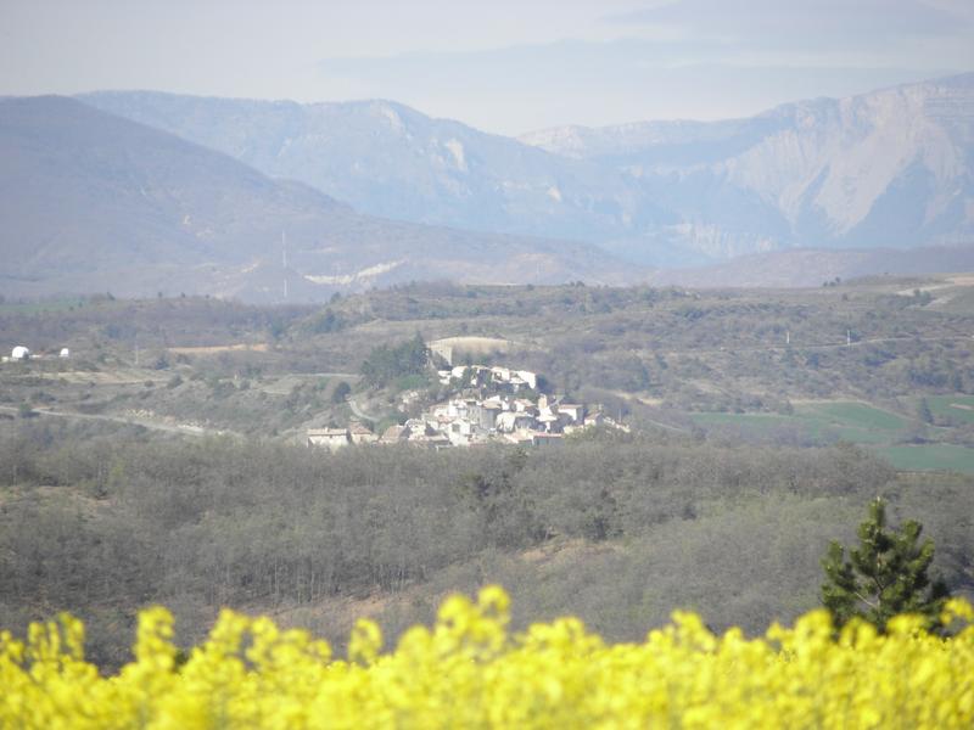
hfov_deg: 3.7
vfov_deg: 2.8
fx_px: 15053
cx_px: 487
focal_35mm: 535
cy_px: 365
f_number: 5
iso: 125
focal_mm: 95.26
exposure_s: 1/500
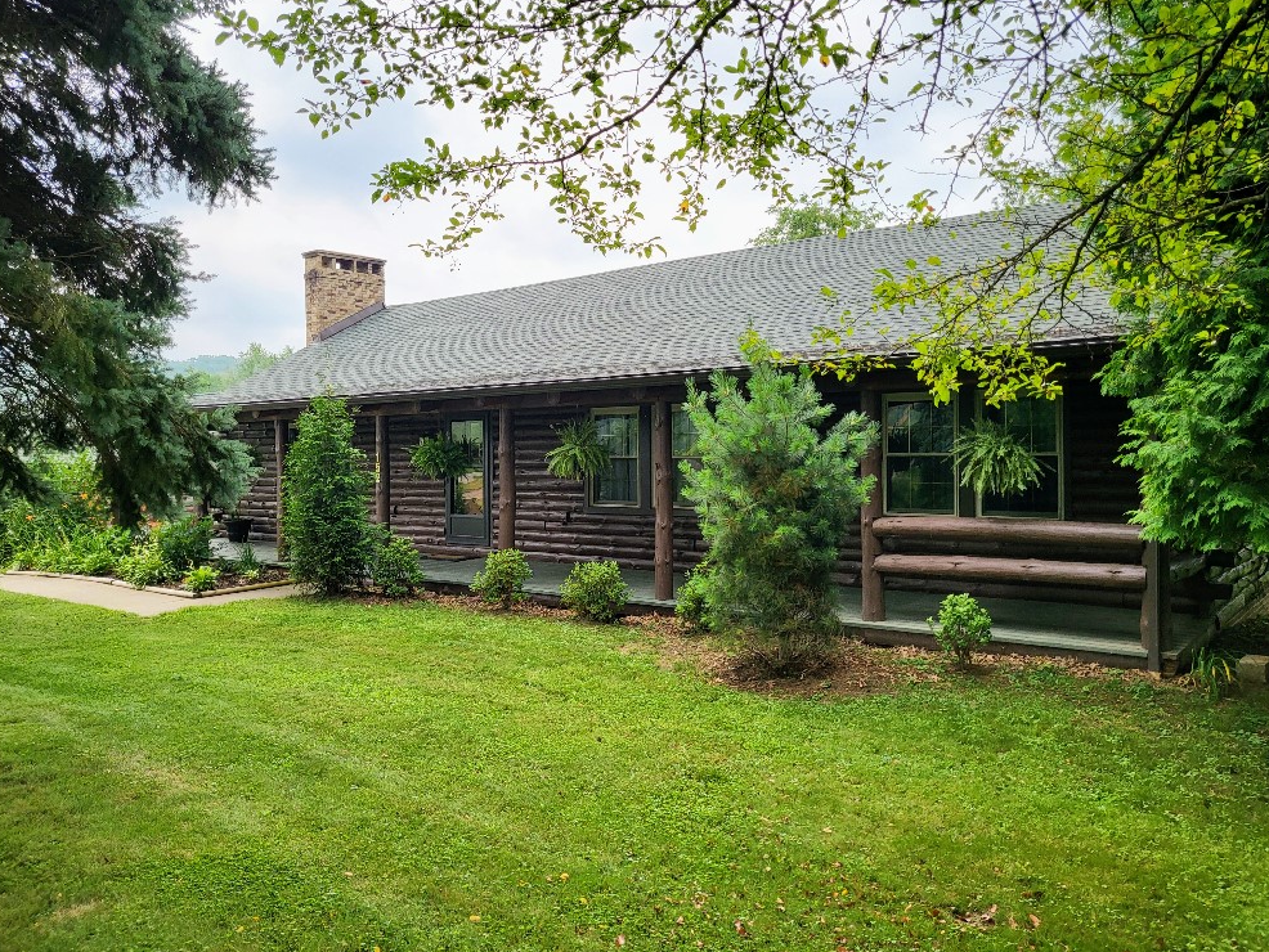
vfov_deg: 51.4
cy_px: 461
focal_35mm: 27
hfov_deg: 65.3
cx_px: 624
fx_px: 990
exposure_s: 1/1139
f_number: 1.8
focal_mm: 4.25
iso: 50
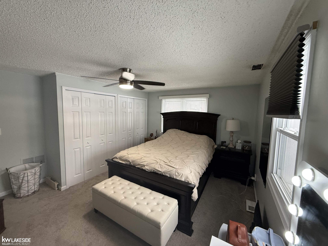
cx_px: 164
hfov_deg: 102.1
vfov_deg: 85.7
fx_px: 133
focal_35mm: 14
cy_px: 123
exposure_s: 1/120
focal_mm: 2.22
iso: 320
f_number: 2.2
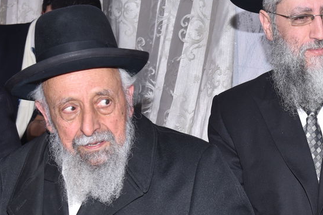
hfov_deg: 18.8
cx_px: 295
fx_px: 959
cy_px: 125
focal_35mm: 107
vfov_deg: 12.8
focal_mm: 42
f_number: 5.6
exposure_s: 1/125
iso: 400
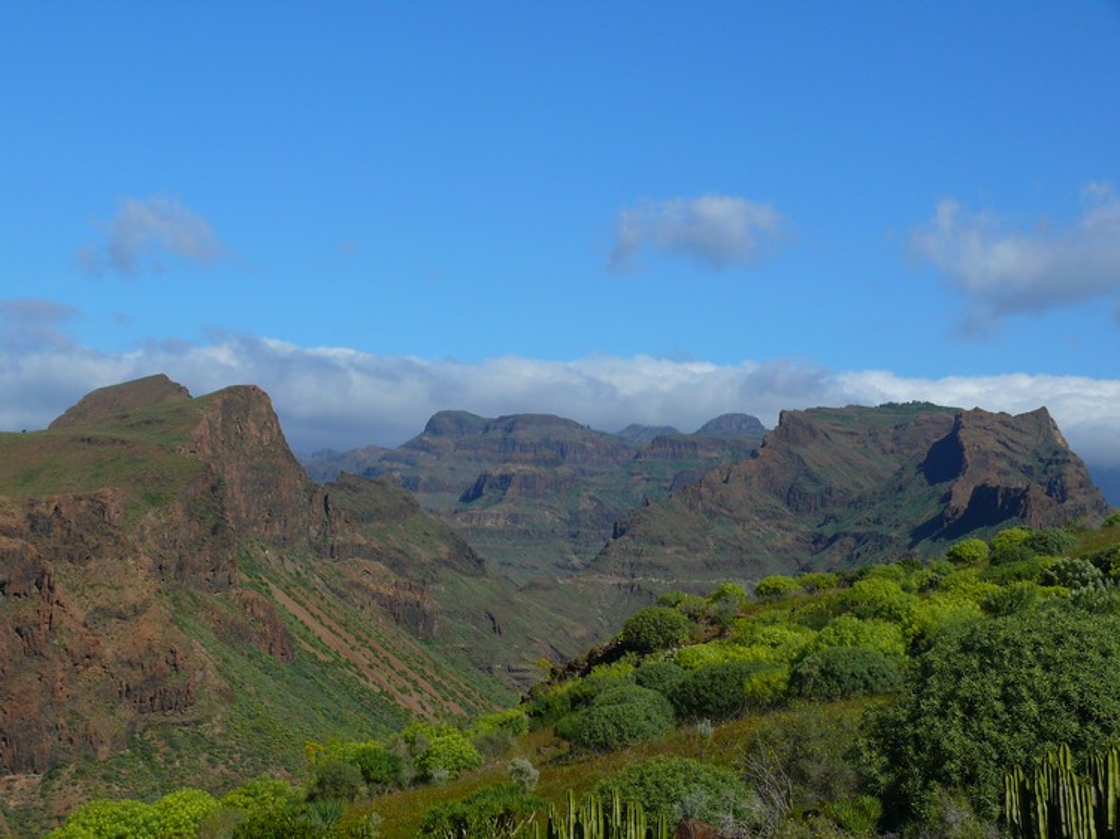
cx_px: 560
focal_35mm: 62
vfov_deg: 23.6
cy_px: 420
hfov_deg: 31.2
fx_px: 2005
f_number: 5.6
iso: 100
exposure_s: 1/320
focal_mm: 13.2
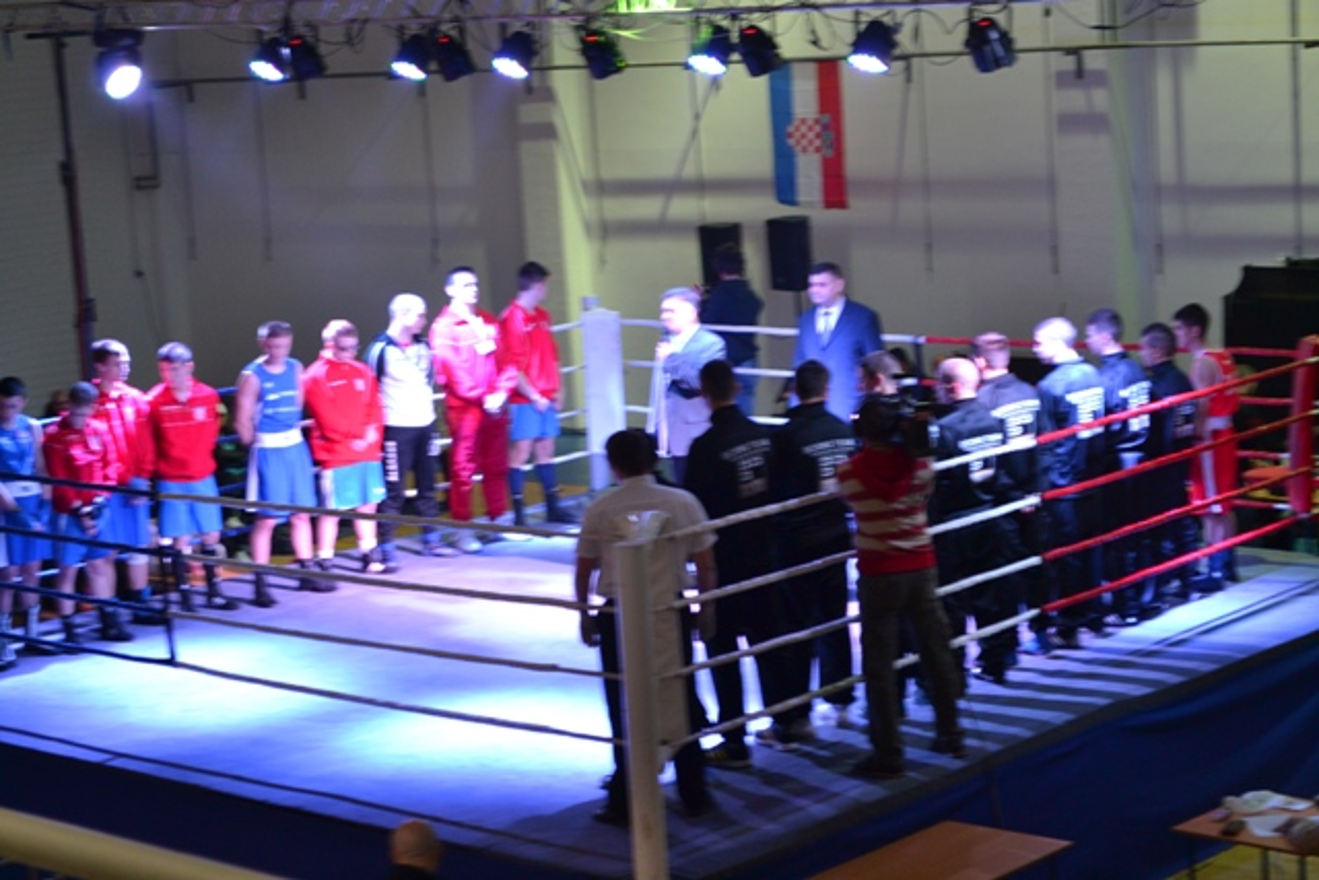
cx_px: 660
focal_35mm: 78
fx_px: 2858
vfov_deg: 17.5
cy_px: 440
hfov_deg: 26.0
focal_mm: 52
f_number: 5.6
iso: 640
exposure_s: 1/15
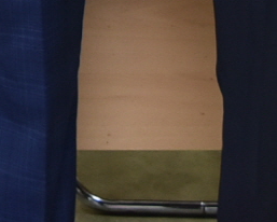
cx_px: -203
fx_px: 2732
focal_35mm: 333
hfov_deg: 5.7
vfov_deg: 4.4
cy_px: -559
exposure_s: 1/125
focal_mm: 38
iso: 800
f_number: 4
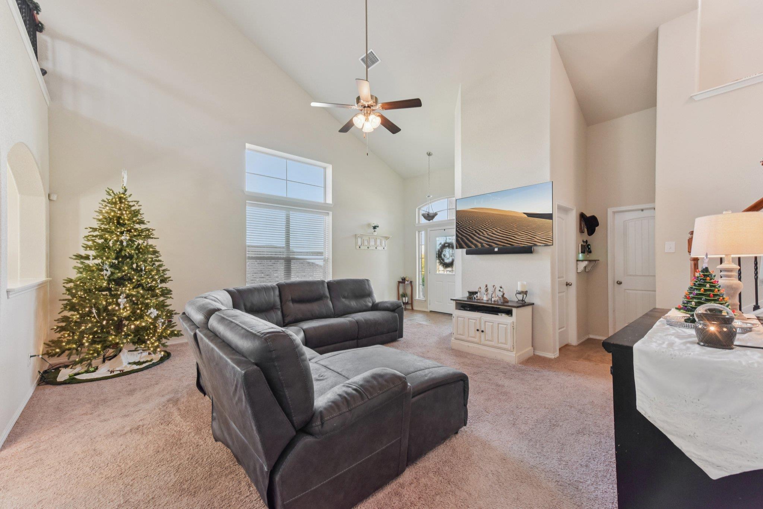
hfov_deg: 104.2
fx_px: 297
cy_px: 254
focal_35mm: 14
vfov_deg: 81.2
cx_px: 382
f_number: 8
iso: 450
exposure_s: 1/15
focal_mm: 14
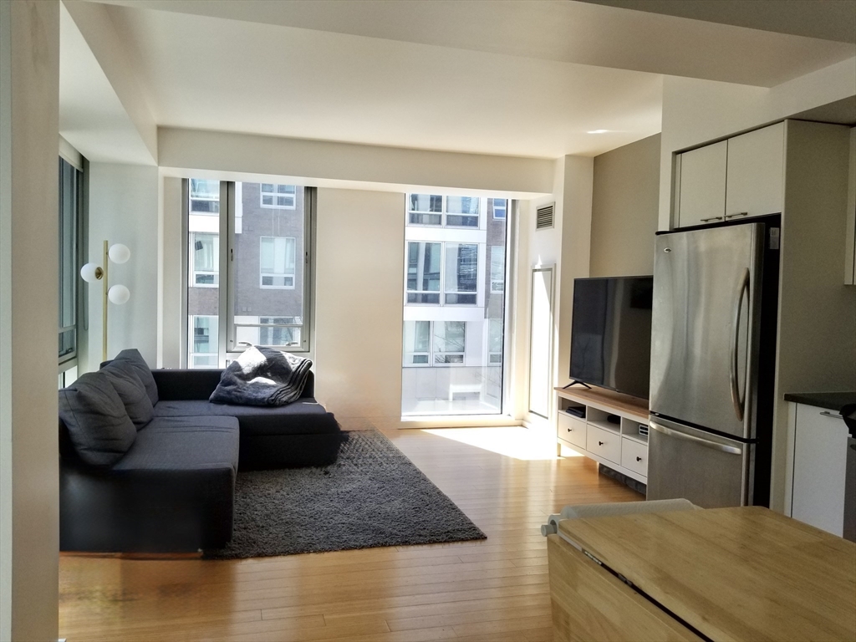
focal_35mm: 26
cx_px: 428
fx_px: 643
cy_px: 321
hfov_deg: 67.3
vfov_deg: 53.1
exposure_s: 1/510
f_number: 1.7
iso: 50
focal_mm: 4.3
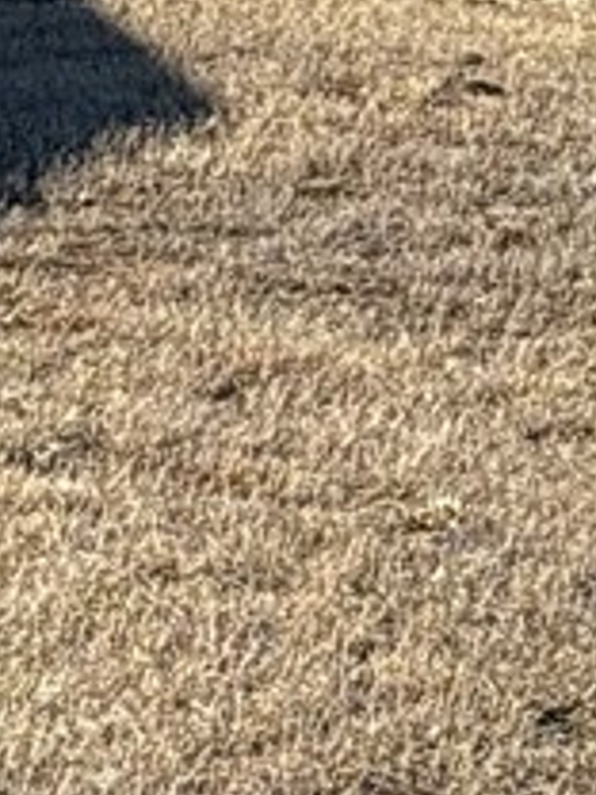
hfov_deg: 5.8
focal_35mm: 256
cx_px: 53
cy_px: -42
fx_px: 5877
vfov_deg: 7.7
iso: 32
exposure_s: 1/2865
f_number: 1.6
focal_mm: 5.96
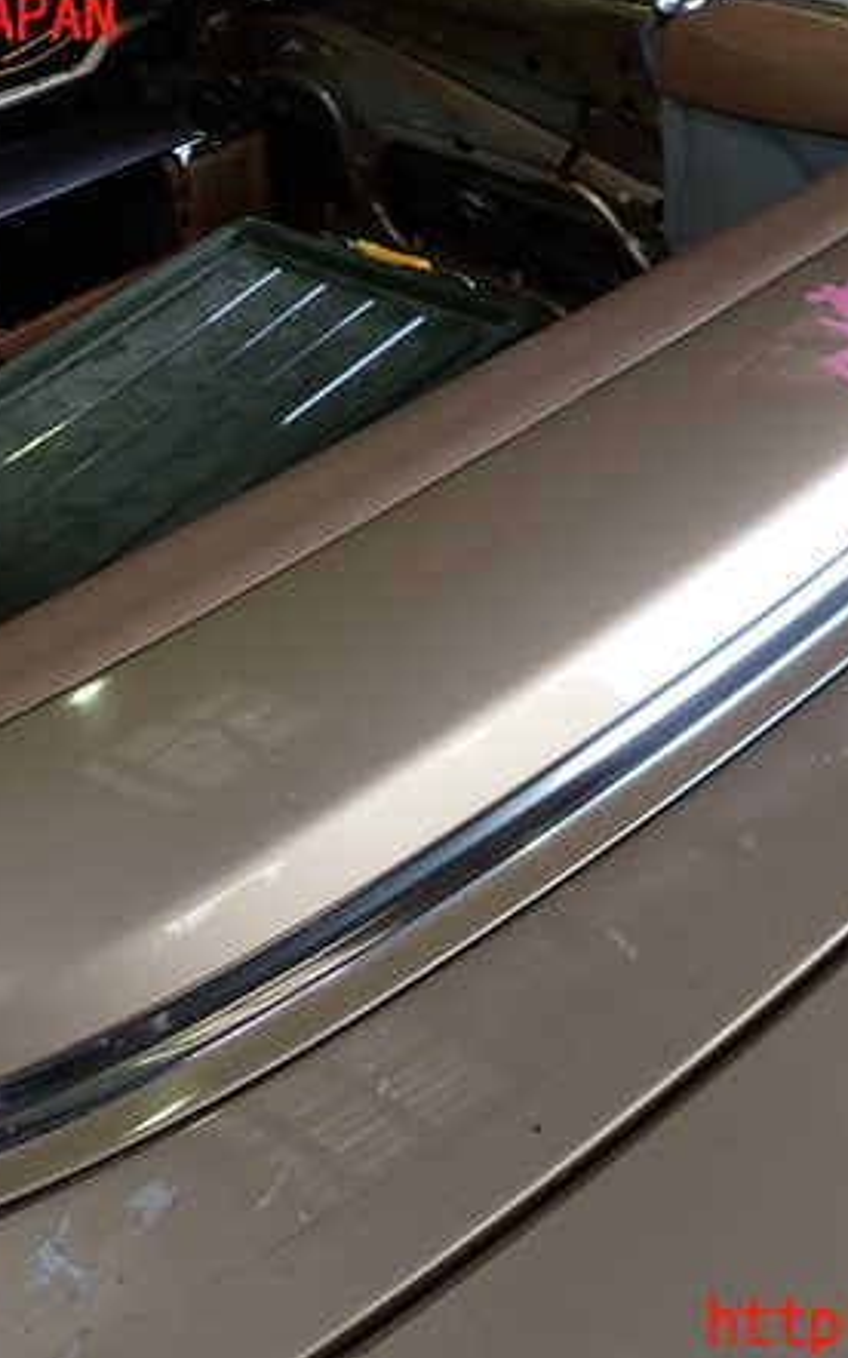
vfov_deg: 54.0
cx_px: 479
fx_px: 1332
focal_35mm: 36
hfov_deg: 35.3
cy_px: 673
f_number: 2
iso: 100
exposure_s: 1/60
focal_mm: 4.5
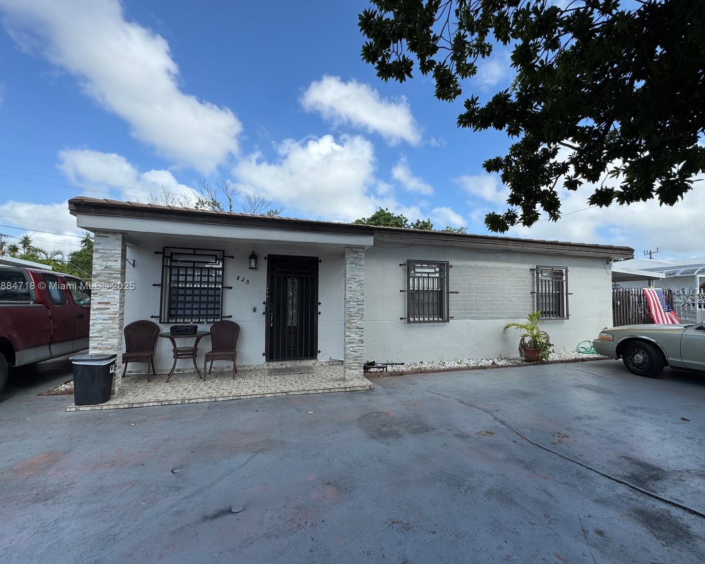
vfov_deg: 84.0
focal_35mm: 15
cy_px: 287
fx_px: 313
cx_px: 367
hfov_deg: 96.8
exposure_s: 1/1709
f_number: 2.2
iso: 50
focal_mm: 2.22
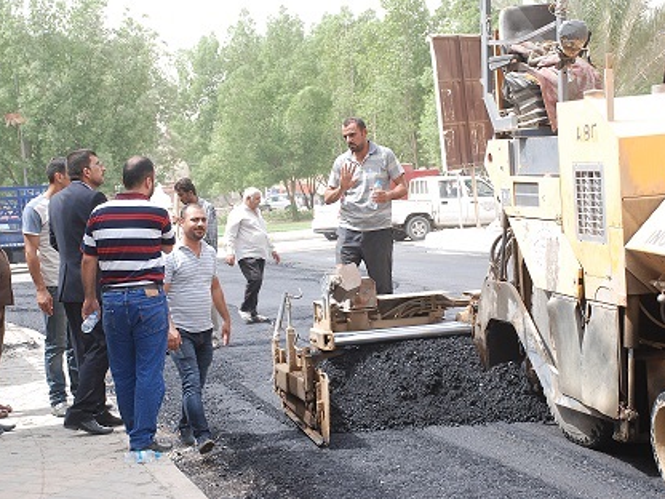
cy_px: 245
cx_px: 305
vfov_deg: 17.6
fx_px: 1614
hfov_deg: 23.3
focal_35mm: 84
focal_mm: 50
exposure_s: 1/125
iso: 160
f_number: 5.6
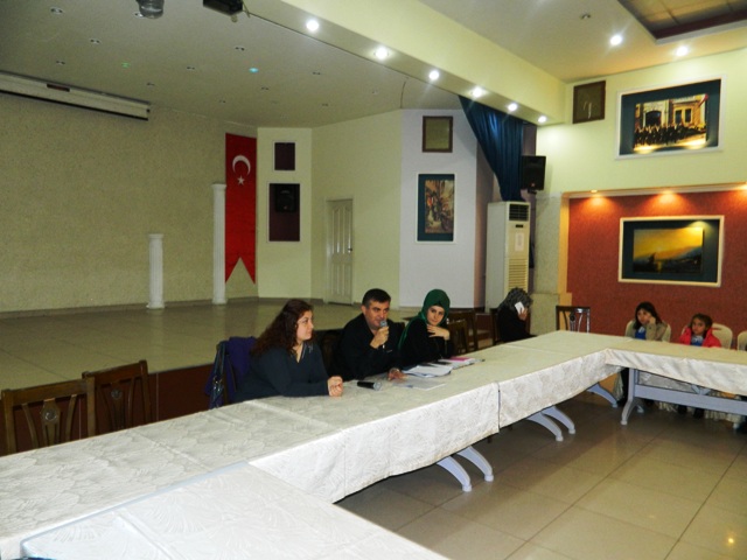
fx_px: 539
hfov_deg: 69.4
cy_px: 280
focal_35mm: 25
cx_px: 374
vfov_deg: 54.9
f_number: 3.1
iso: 220
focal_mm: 4.5
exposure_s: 1/30
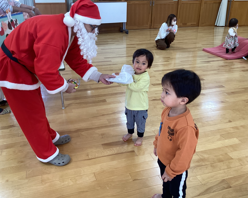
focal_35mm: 33
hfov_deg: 54.2
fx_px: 242
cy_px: 100
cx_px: 121
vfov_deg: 44.5
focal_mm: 3.3
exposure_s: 1/50
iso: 50
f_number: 2.4
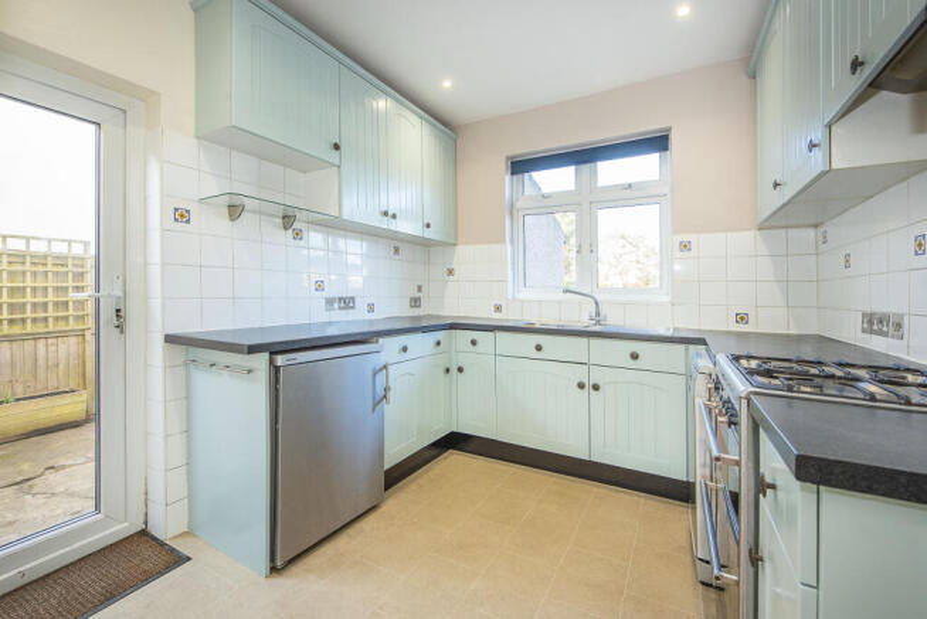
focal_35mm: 14
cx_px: 464
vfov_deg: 81.3
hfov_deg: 104.2
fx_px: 361
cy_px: 310
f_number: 7.1
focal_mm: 14
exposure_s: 1/30
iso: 500
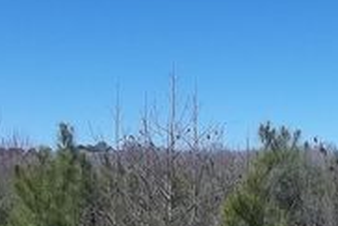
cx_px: 336
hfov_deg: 25.0
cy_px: 157
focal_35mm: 77
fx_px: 724
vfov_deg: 17.7
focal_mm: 4.9
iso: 80
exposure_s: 1/250
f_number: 8.9
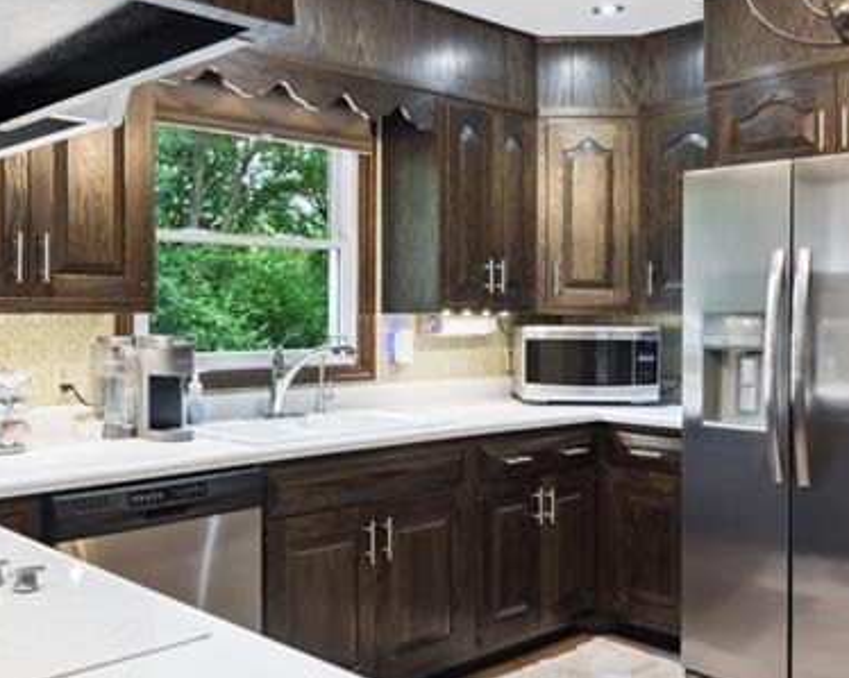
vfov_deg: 41.1
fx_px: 904
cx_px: 377
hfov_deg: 50.2
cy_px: 308
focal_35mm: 36
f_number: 8
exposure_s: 1/10
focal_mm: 14
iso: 400
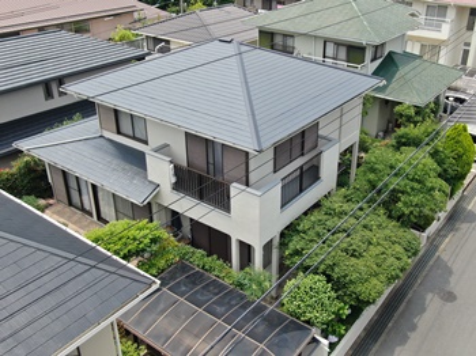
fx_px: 453
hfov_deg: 55.4
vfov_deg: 42.9
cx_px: 238
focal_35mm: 33
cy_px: 178
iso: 100
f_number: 3.2
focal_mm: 5.57
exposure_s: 1/500
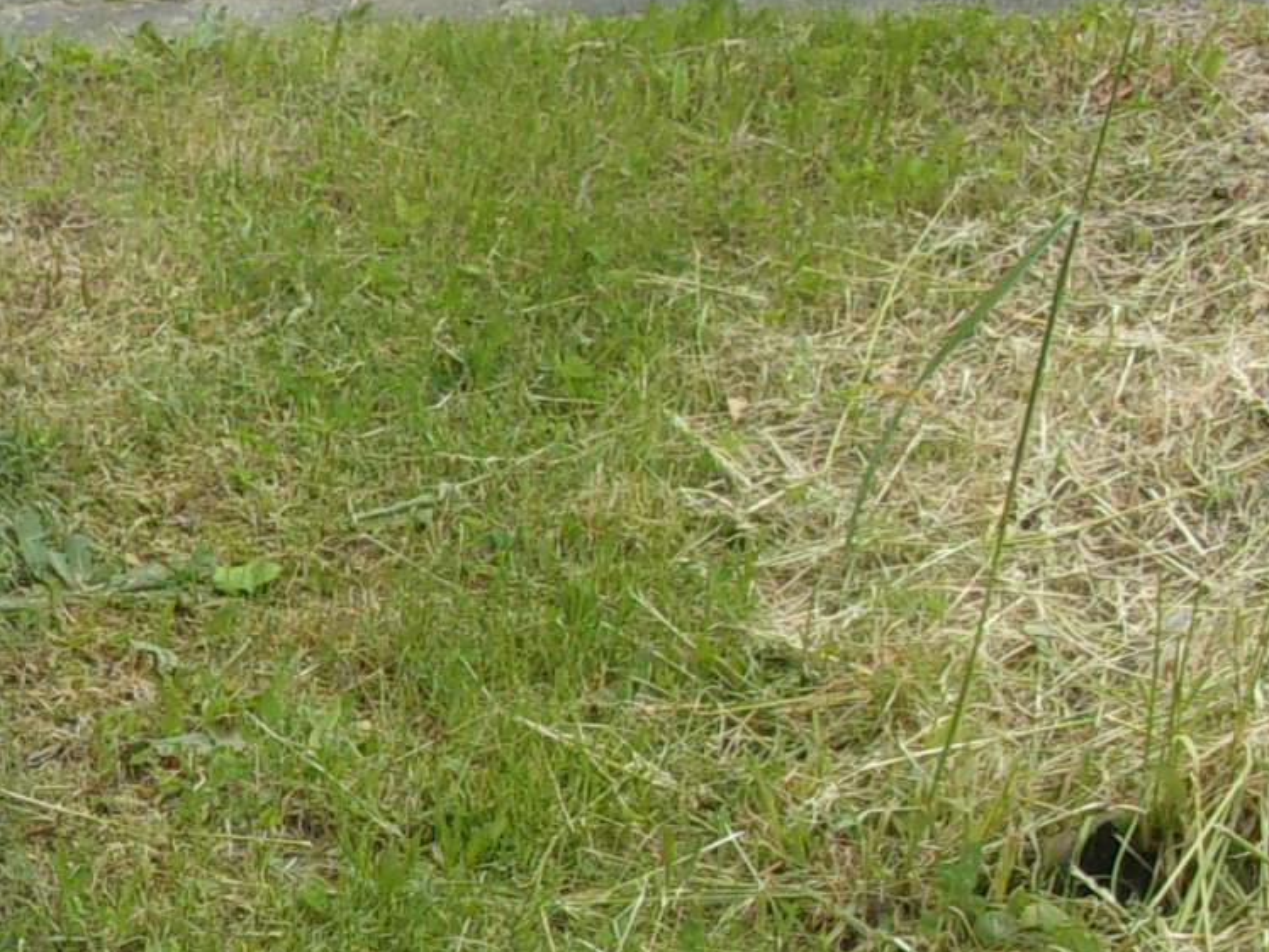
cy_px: 872
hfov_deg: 18.4
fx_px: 3556
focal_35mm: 97
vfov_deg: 15.1
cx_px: -517
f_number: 3.9
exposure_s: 1/200
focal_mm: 5.1
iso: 80
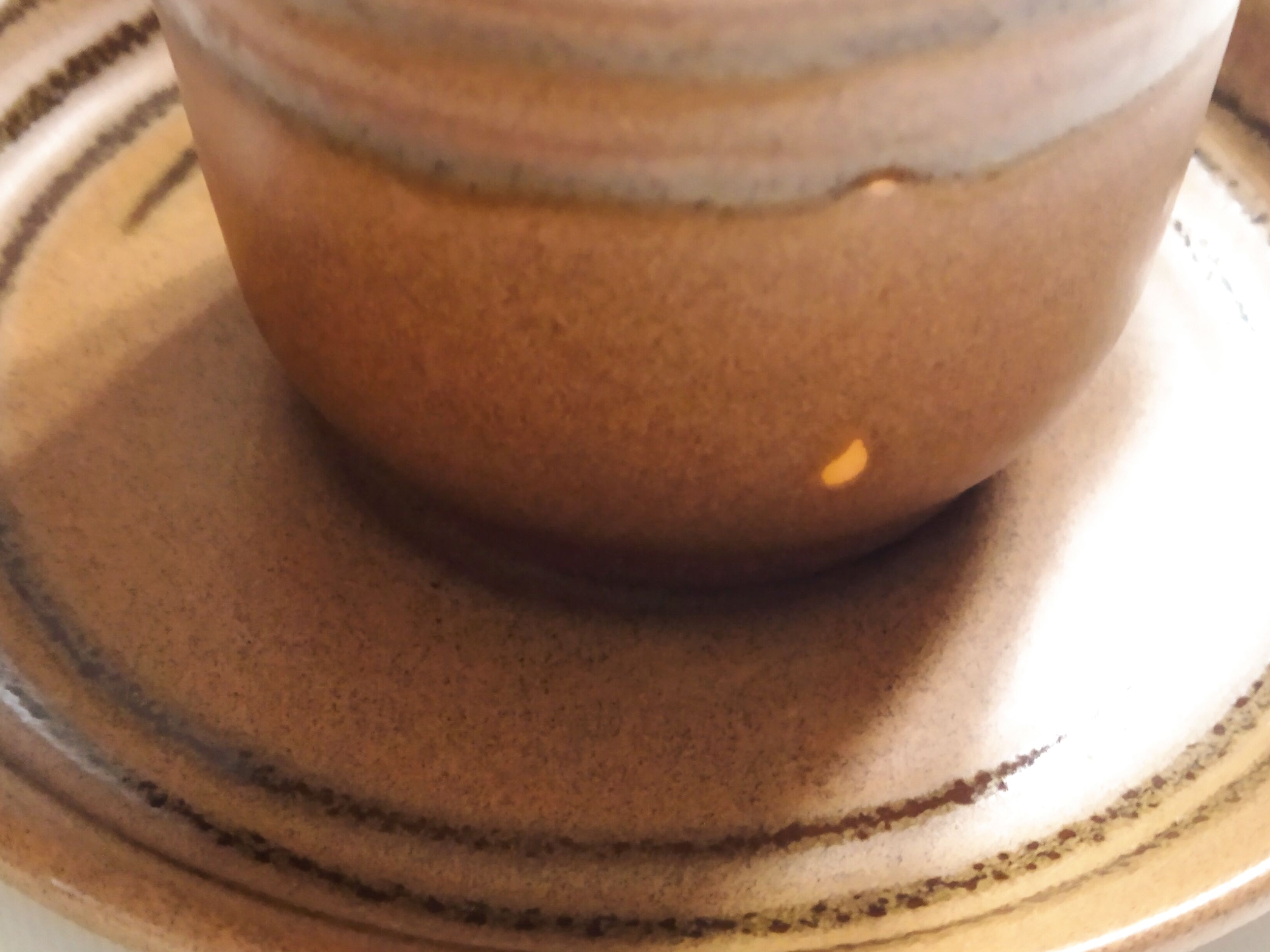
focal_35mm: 33
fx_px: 1211
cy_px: 575
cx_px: 718
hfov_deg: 55.2
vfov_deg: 42.7
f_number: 1.79
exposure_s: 1/33
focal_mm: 4.71
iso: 206
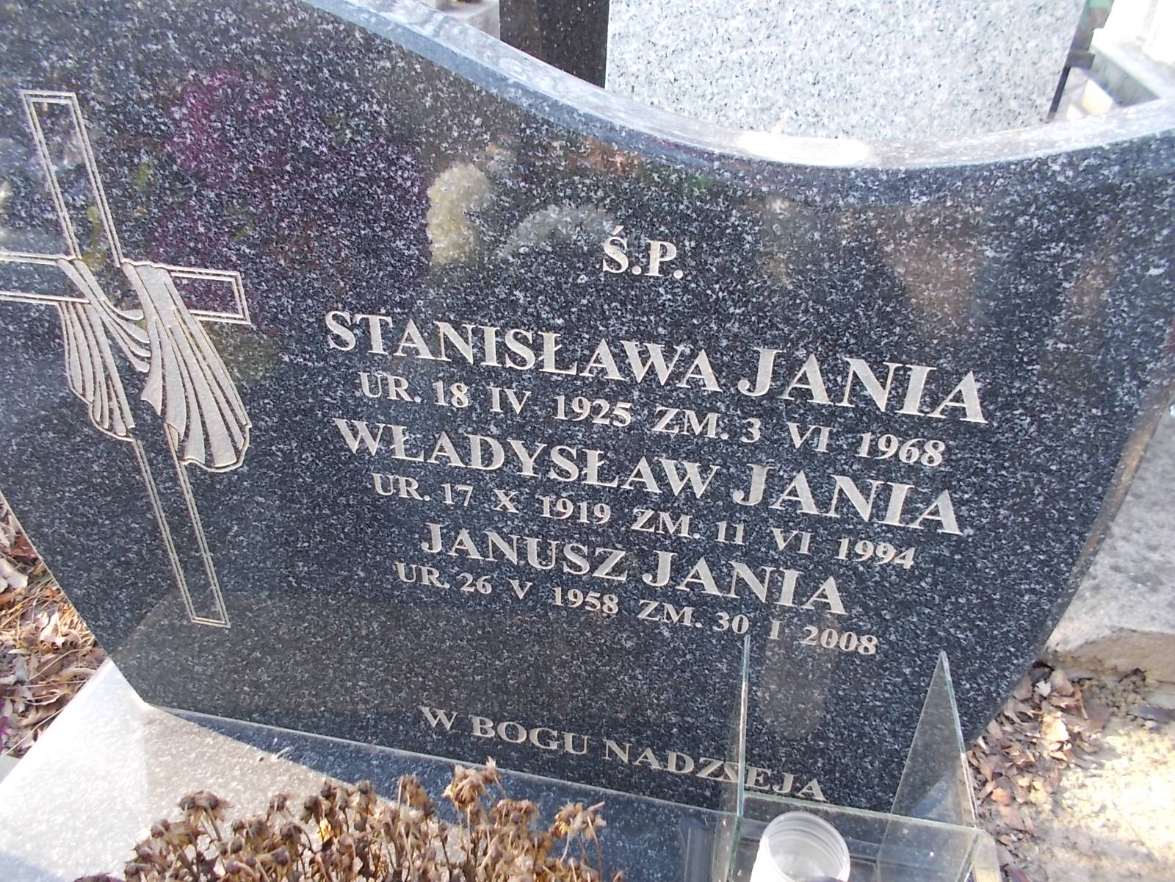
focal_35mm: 26
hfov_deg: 67.3
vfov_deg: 53.1
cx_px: 588
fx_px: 883
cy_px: 441
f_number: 3.2
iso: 80
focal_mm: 4.6
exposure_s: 1/50
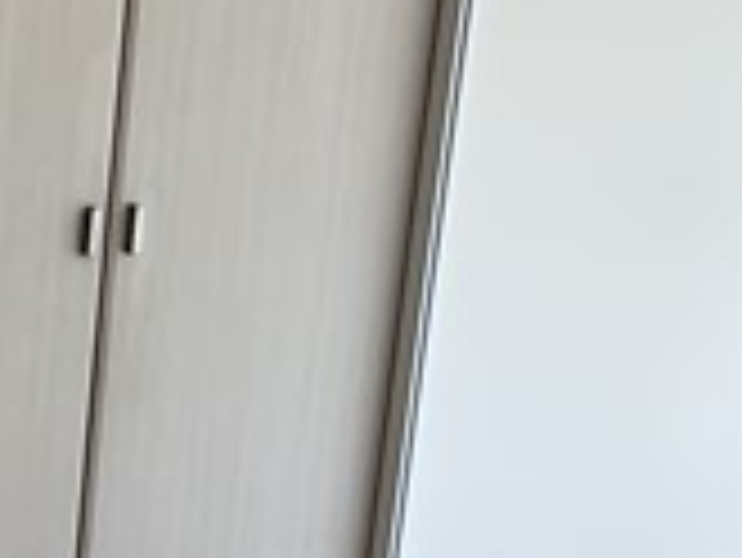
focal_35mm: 101
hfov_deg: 17.4
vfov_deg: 14.4
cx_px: -396
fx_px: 2167
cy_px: 549
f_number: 1.6
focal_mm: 5.1
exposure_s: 1/123
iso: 32
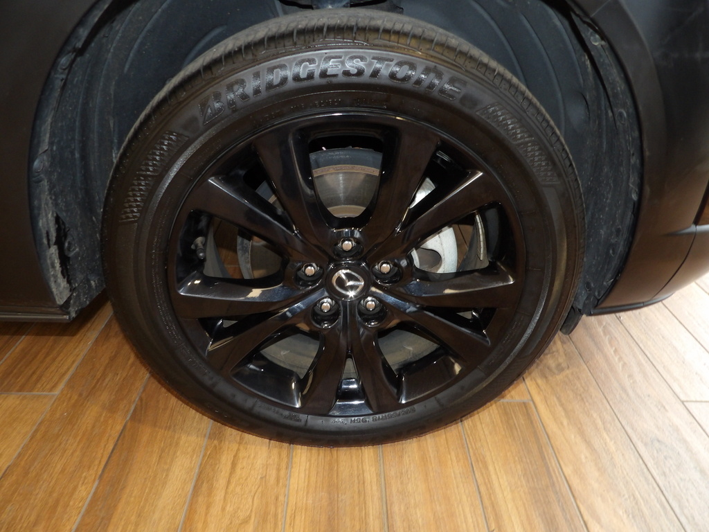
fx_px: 492
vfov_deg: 56.8
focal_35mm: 24
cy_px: 266
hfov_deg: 71.6
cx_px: 354
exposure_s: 1/32
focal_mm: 4.3
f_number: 3.2
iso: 200
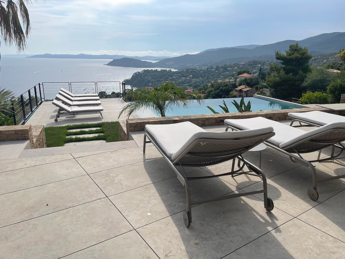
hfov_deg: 69.4
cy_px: 130
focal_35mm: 25
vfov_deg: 54.9
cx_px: 172
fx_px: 249
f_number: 1.6
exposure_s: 1/5618
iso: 32
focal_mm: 5.1
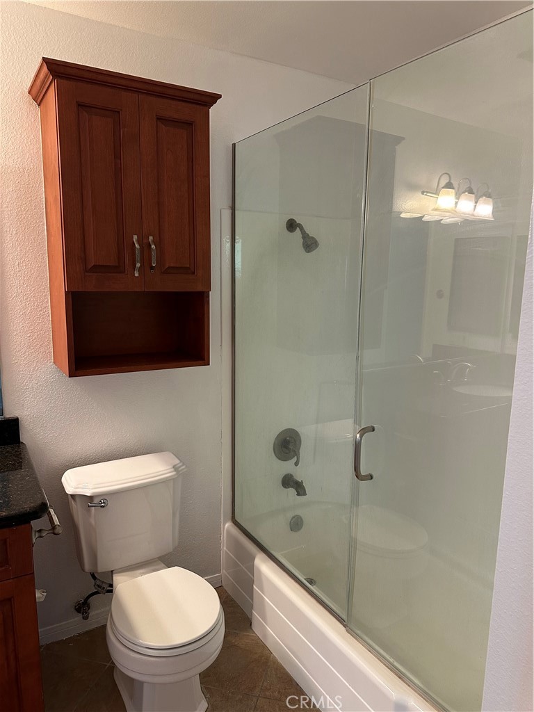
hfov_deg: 56.8
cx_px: 267
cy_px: 356
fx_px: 494
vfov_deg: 71.6
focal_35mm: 24
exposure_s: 1/60
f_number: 1.78
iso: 250
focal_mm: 6.86
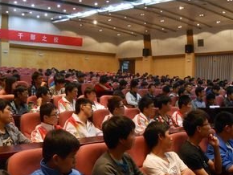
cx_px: 101
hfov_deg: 31.1
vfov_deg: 23.6
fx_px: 418
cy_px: 115
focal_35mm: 62
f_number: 3.8
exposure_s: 1/10
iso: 400
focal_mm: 5.3
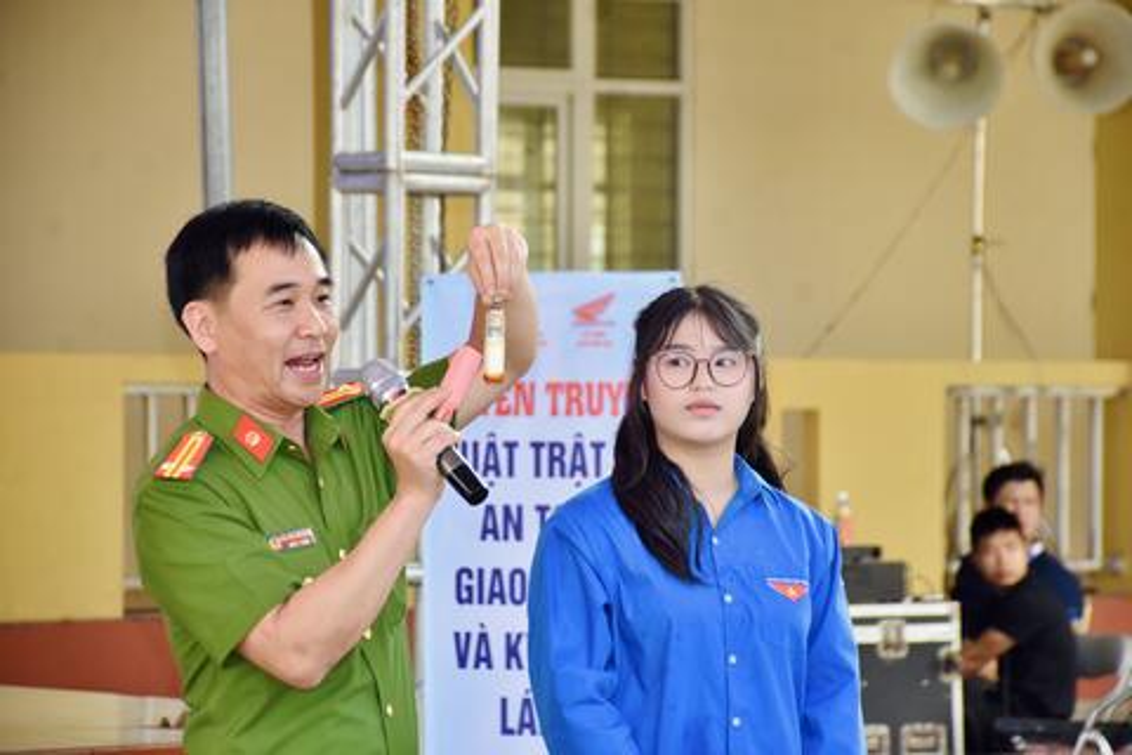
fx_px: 5282
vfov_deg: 8.2
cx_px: 566
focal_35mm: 168
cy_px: 378
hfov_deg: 12.2
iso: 400
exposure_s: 1/125
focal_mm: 112
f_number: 5.6
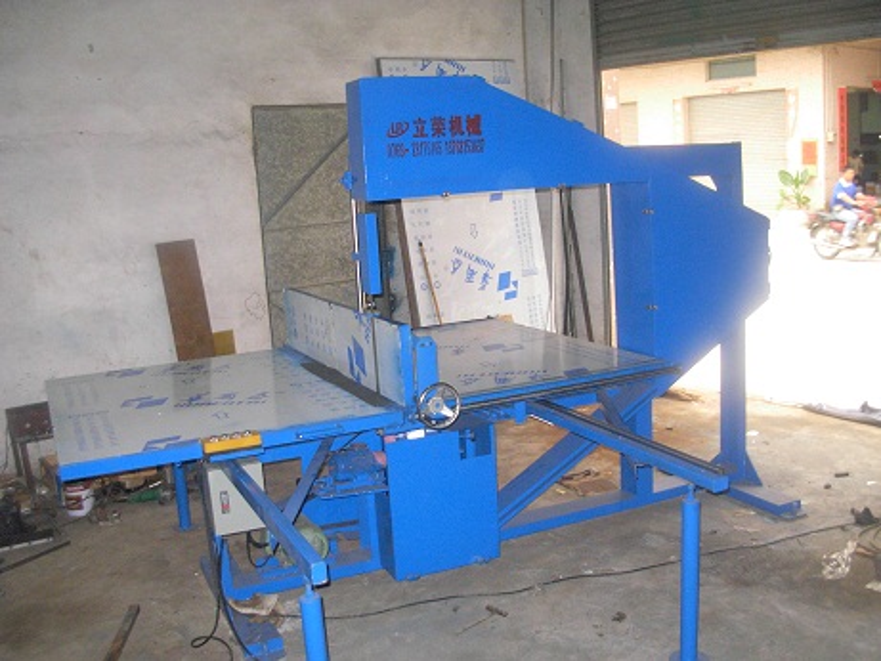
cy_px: 330
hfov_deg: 49.0
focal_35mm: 38
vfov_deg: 37.7
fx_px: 967
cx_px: 440
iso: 400
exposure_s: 1/114
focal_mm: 6.3
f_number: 2.9
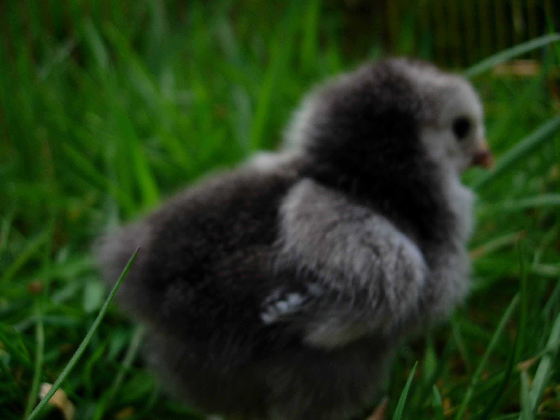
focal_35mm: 38
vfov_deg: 37.7
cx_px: 280
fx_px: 615
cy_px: 210
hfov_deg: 49.0
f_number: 2.8
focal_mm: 7.8
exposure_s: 1/724
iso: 64
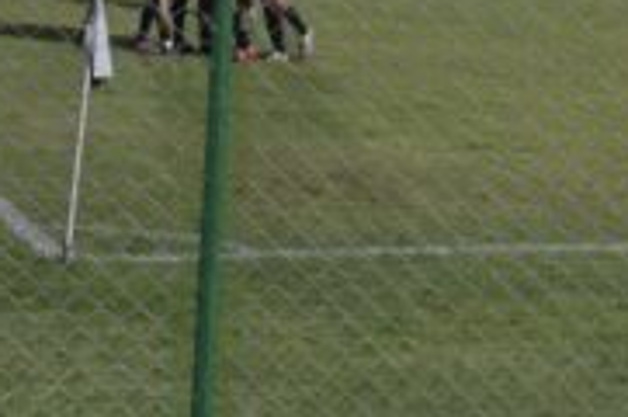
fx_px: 3101
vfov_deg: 7.6
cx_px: 271
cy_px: -14
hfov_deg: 11.6
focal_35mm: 178
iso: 1800
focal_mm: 55
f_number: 5.6
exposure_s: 1/60
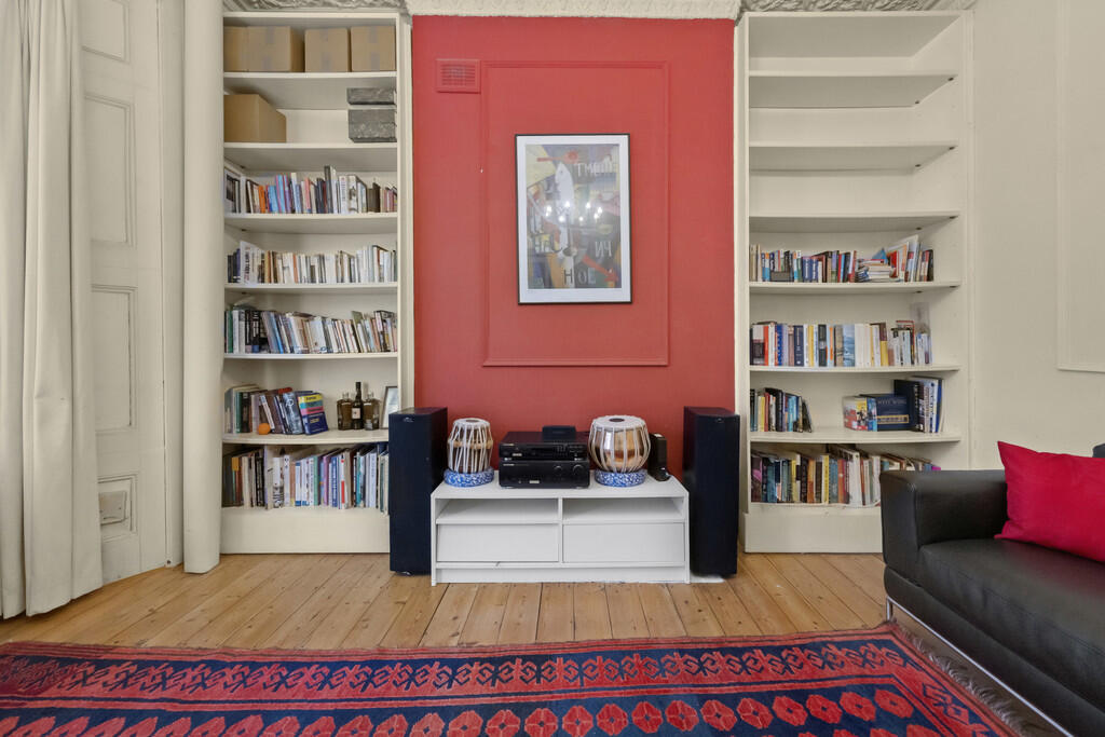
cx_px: 552
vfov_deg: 85.4
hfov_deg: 108.3
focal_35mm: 13
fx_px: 399
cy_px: 368
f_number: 8
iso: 2000
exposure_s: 1/100
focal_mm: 13
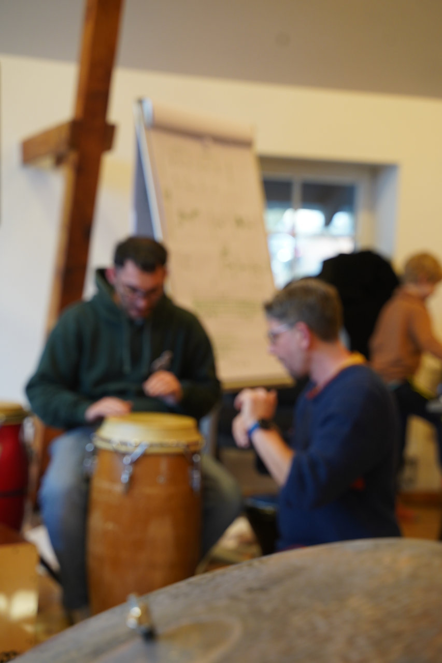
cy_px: 332
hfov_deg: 20.6
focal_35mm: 66
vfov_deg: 30.5
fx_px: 1216
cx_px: 221
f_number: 4
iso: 1250
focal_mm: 66
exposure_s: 1/160
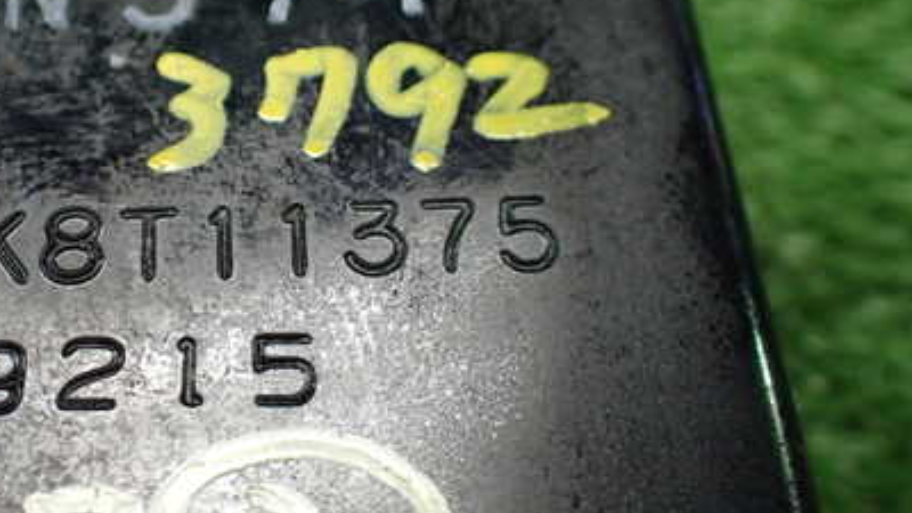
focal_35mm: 49
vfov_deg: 24.4
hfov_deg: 41.7
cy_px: 242
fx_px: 1185
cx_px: 324
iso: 500
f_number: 2.3
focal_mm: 5.4
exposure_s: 1/125
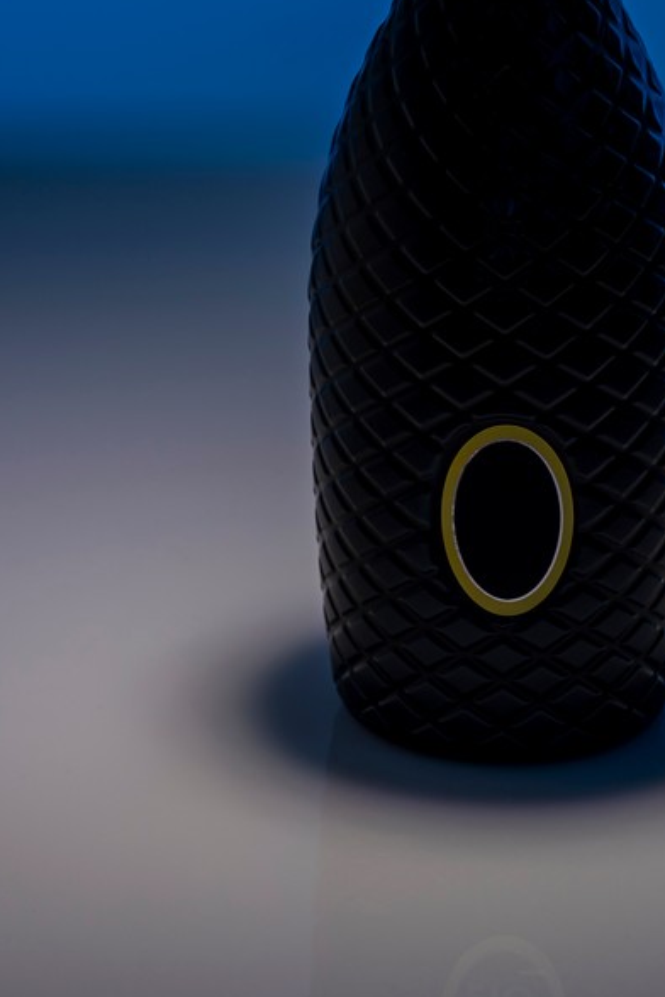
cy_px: -34
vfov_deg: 8.8
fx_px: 6428
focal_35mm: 232
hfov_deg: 5.9
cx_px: 503
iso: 100
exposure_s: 1
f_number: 6.3
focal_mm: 105
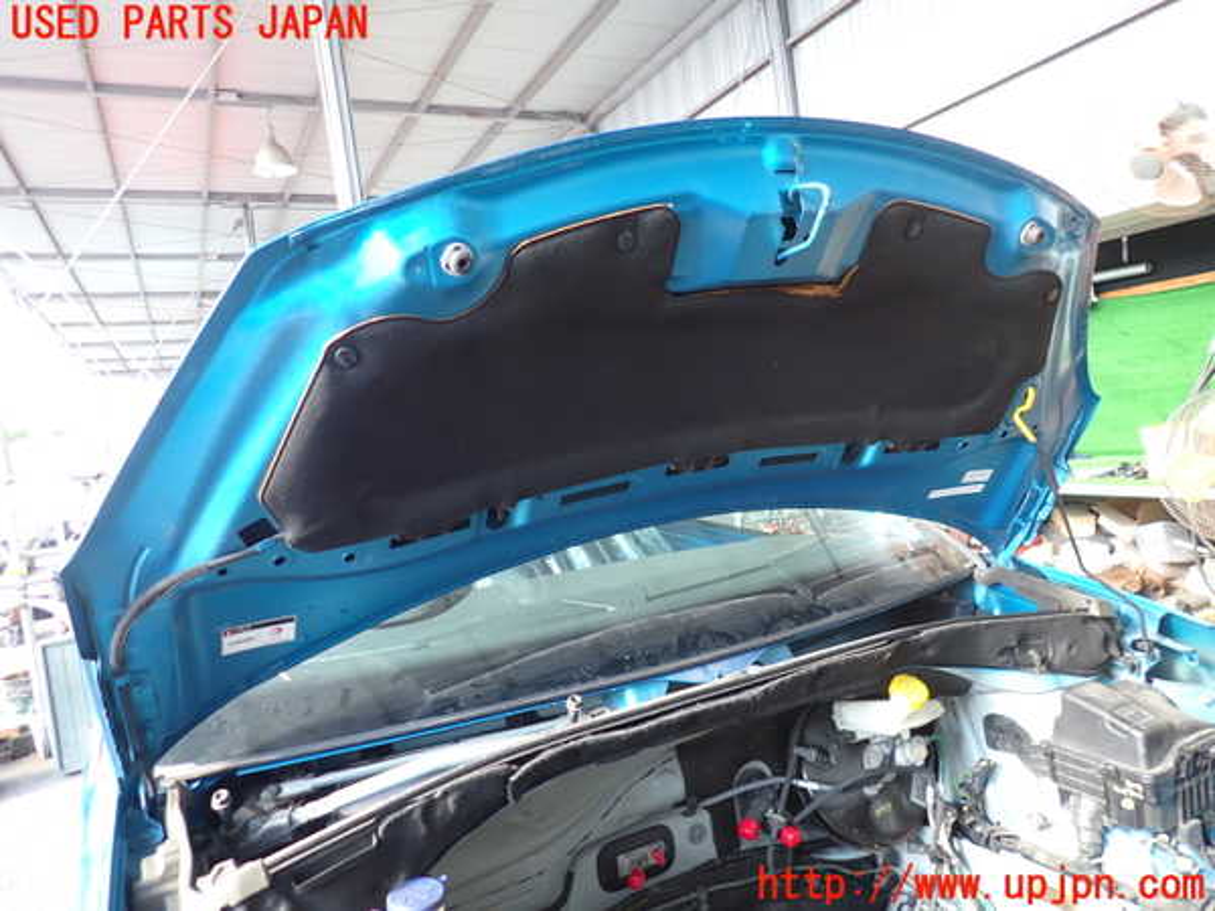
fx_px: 877
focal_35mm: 25
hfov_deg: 69.4
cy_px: 456
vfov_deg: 54.9
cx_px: 608
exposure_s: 1/60
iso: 160
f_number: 2
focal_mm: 4.5
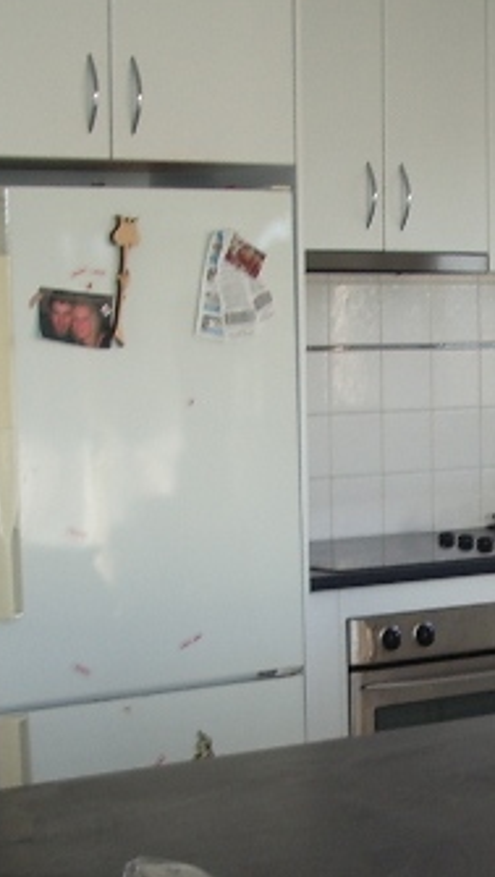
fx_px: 2119
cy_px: 626
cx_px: 505
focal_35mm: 91
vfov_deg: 23.2
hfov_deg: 13.1
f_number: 2.6
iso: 50
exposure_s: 1/40
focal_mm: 5.8
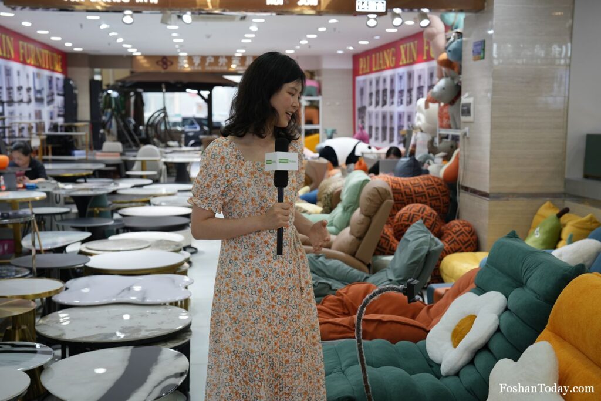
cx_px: 300
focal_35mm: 50
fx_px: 835
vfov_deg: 27.0
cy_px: 200
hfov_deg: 39.6
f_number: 4
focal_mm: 50
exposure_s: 1/50
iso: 250
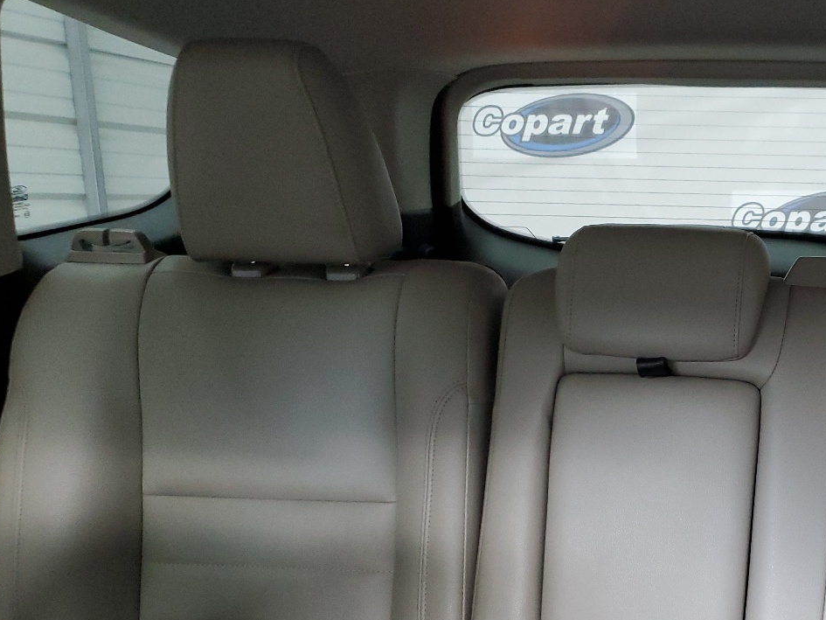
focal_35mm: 44
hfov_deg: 40.7
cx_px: 690
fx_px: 1050
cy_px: 493
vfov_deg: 32.0
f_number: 1.5
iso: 299
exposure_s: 1/60.2
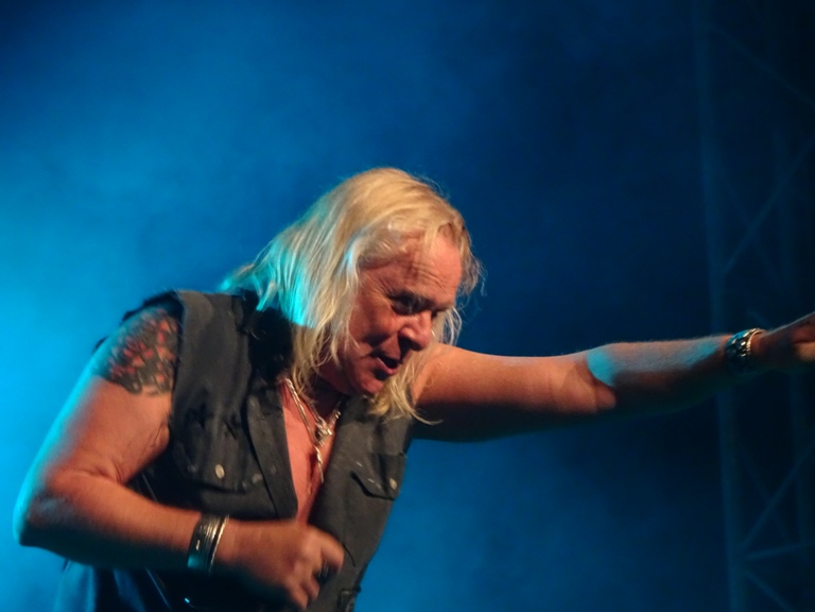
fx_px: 4850
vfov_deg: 7.2
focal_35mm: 206
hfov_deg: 9.6
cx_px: 408
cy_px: 306
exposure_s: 1/50
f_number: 6.3
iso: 800
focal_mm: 35.17
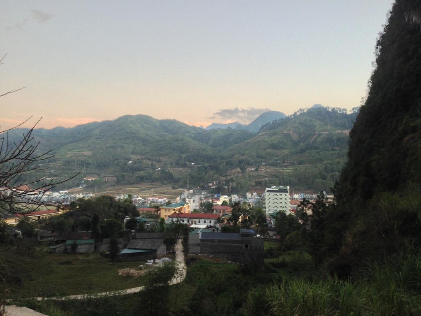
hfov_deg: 52.6
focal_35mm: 35
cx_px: 210
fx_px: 426
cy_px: 158
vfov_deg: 40.7
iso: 50
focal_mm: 4.28
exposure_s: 1/30
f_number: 2.4
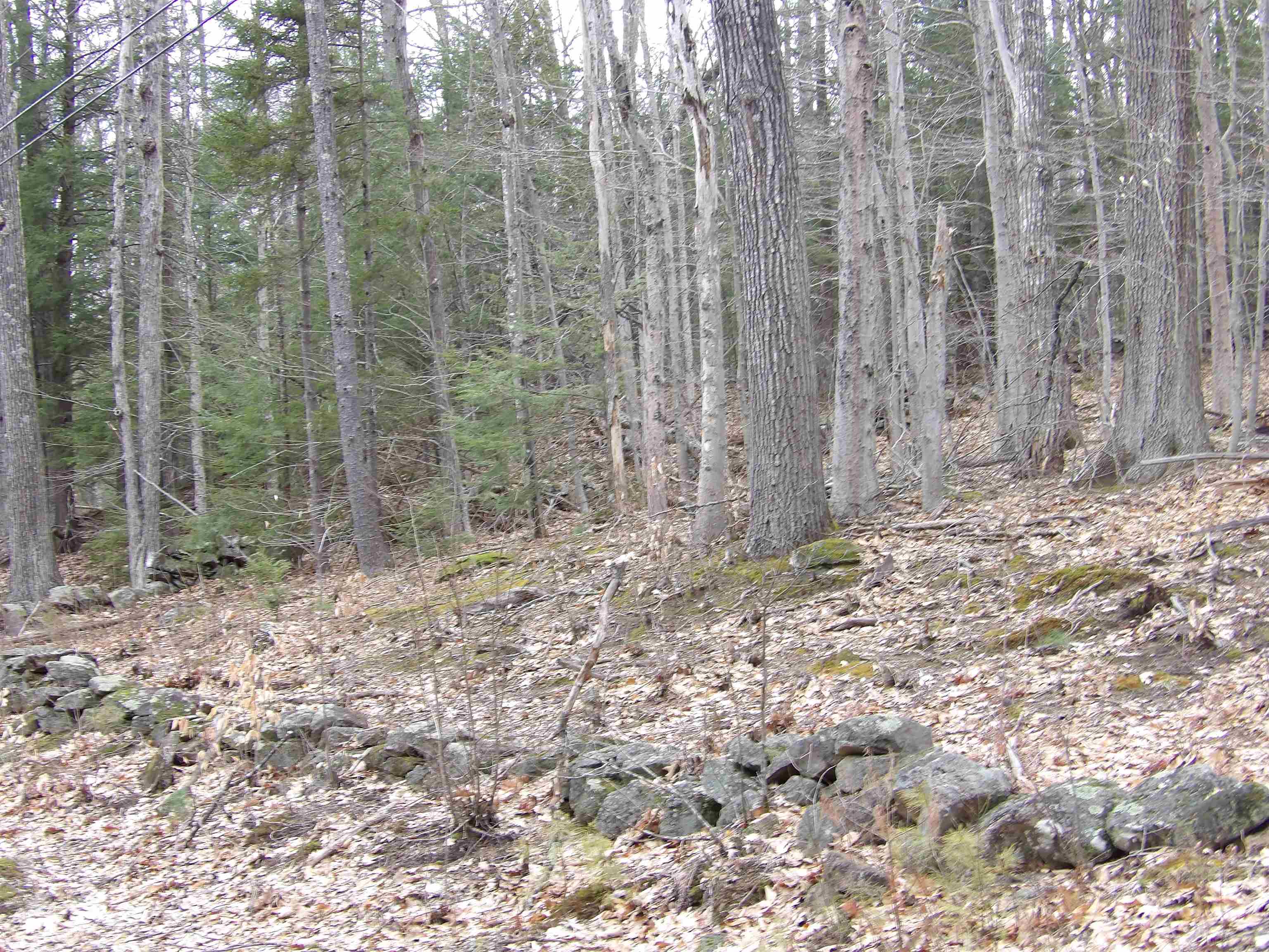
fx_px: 2273
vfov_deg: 23.7
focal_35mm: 62
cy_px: 476
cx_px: 634
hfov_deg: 31.2
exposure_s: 1/35
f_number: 4
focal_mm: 11.1
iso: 100
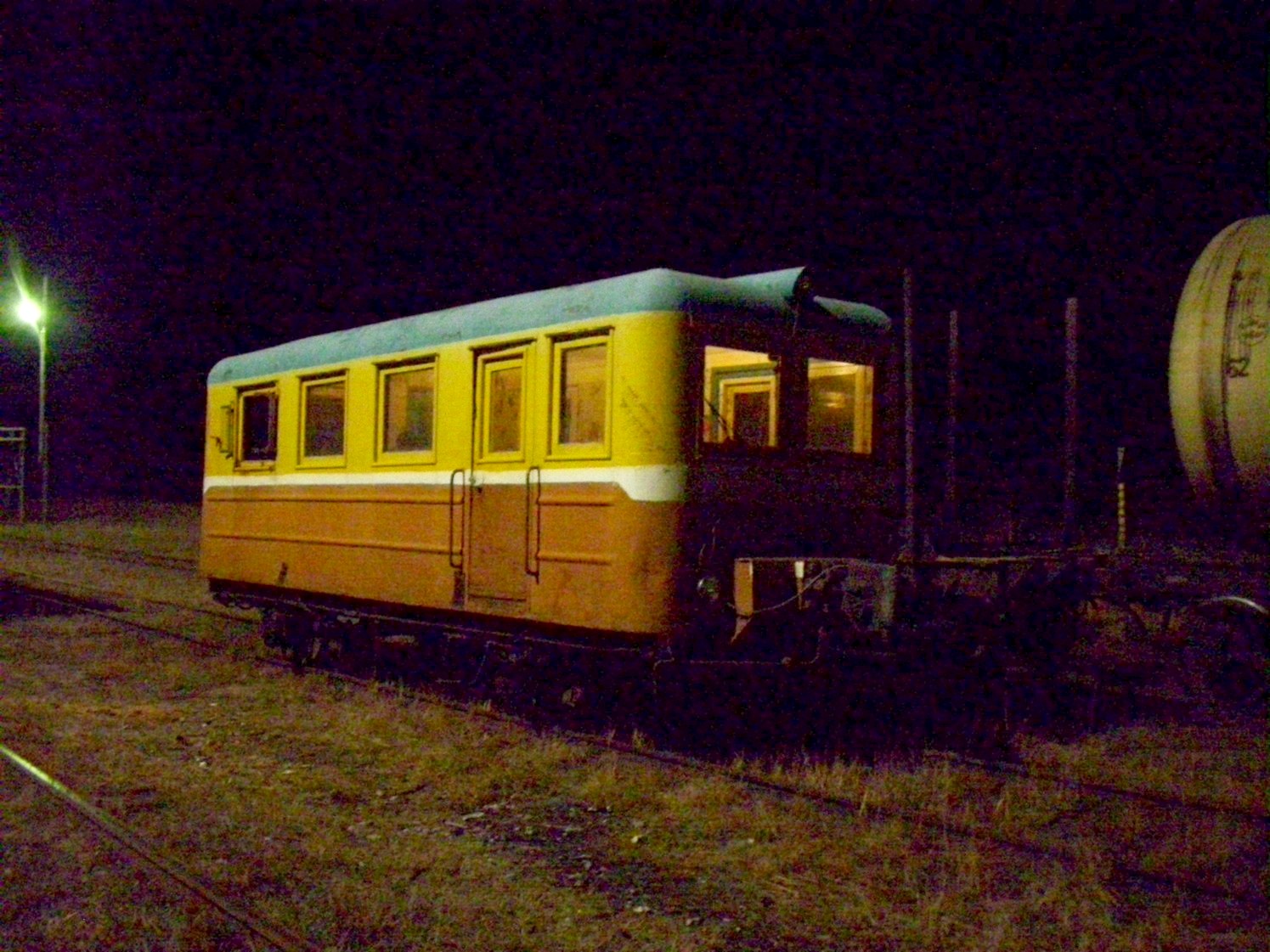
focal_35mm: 34
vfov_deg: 41.8
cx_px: 635
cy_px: 476
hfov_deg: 54.0
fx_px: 1247
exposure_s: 1/6
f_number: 2.9
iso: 1250
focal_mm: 5.7
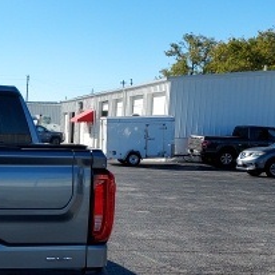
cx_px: -17
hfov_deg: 24.6
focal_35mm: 66
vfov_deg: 25.7
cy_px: 211
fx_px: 593
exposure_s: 1/1068
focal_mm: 4.6
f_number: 1.8
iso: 40
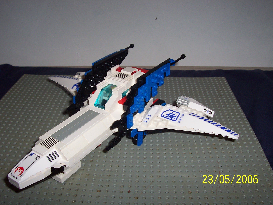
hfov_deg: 50.1
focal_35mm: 37
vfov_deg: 38.7
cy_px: 102
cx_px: 136
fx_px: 292
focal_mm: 5.6
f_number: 2.8
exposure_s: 1/60
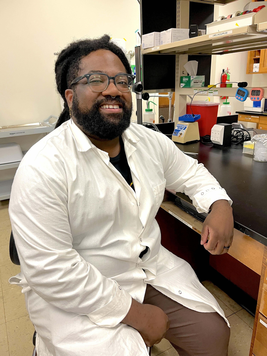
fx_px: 267
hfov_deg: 53.1
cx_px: 134
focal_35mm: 26
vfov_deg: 67.3
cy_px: 178
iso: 100
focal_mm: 5.1
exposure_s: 1/60
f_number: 1.6
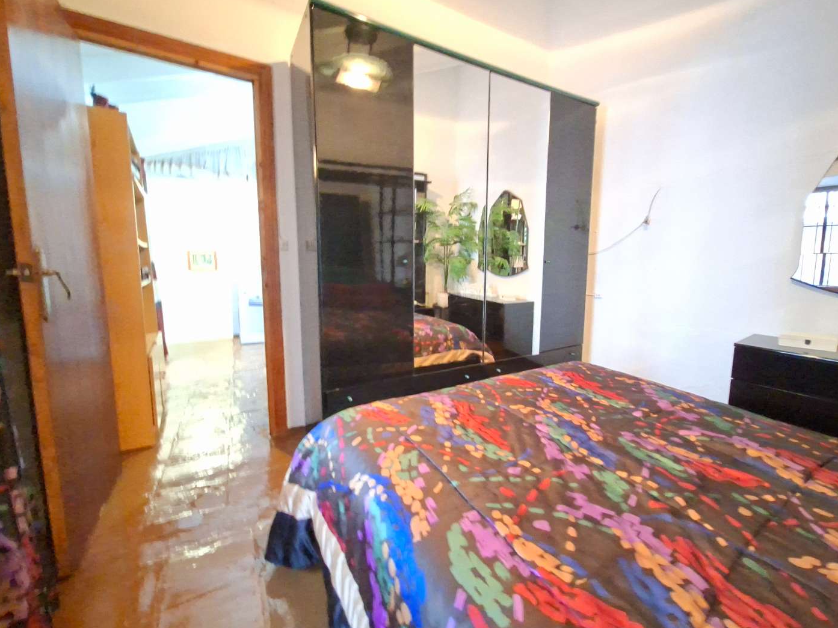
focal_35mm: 14
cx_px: 439
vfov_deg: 85.7
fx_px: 339
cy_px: 305
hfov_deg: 102.0
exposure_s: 1/13
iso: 800
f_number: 2.2
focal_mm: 1.74
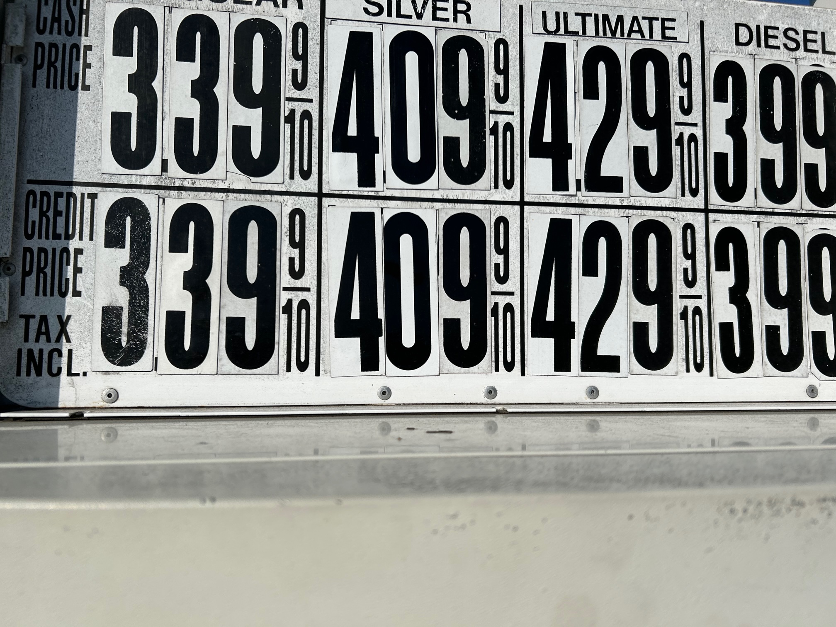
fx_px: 628
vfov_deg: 53.1
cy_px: 314
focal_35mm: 26
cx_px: 418
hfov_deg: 67.3
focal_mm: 5.7
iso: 50
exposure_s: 1/11364
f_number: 1.5
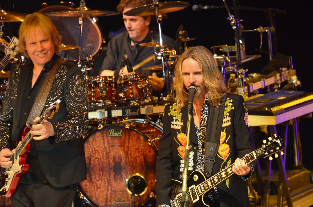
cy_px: 104
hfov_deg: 5.5
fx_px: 3254
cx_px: 156
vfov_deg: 3.7
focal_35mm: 375
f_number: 5.6
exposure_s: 1/80
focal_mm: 250
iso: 1600
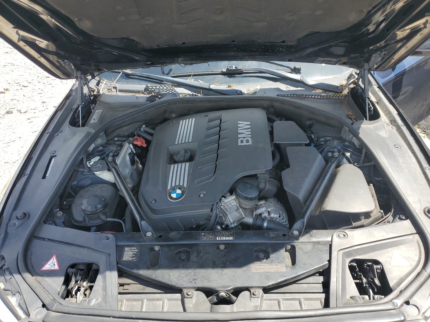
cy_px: 161
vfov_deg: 53.1
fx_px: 323
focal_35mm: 26
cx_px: 215
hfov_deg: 67.3
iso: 50
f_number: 1.5
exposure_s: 1/769
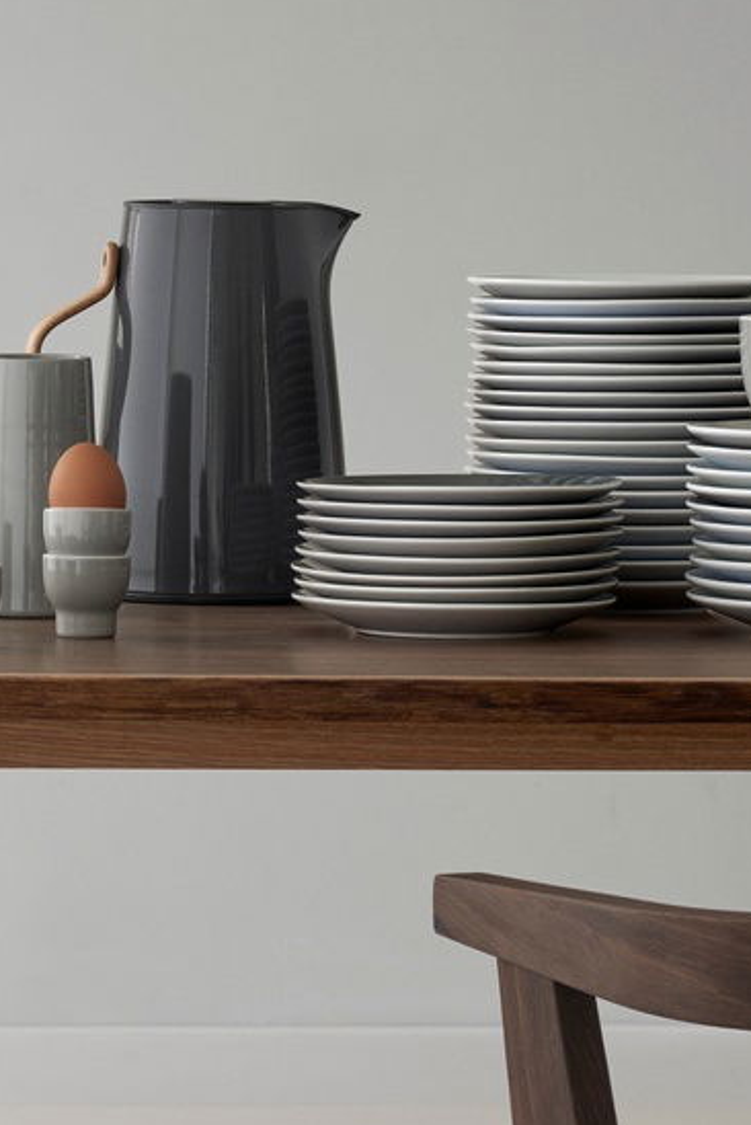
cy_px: 183
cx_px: 70
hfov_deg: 5.5
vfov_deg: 8.3
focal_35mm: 248
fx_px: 7750
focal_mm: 85
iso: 100
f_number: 11
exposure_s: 1/2
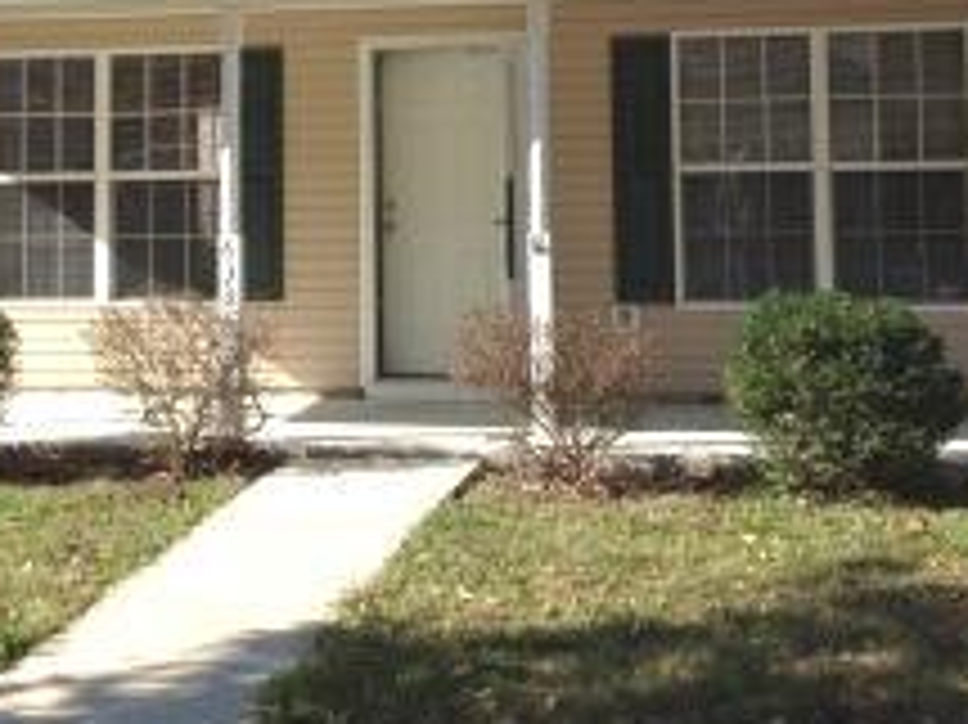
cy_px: 61
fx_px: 2040
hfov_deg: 26.6
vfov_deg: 19.7
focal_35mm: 73
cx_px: 383
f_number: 2.4
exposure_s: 1/944
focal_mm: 4.28
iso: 50
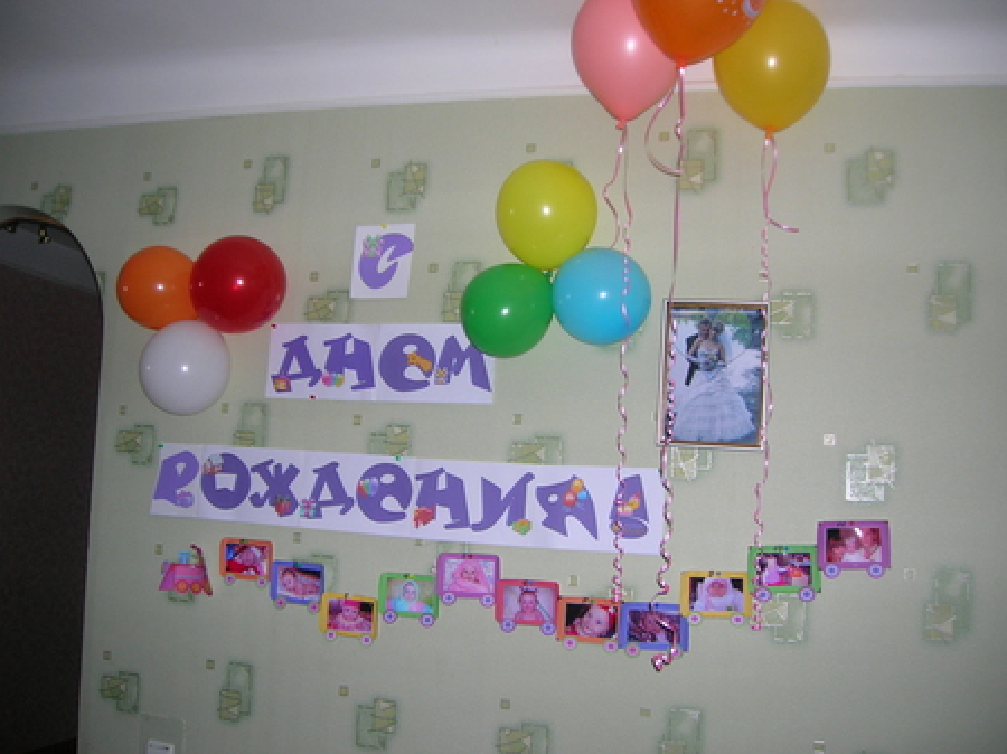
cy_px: 377
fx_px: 989
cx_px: 504
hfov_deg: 54.0
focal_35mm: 34
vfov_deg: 41.8
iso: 66
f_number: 2.9
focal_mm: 5.7
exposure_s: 1/60.1
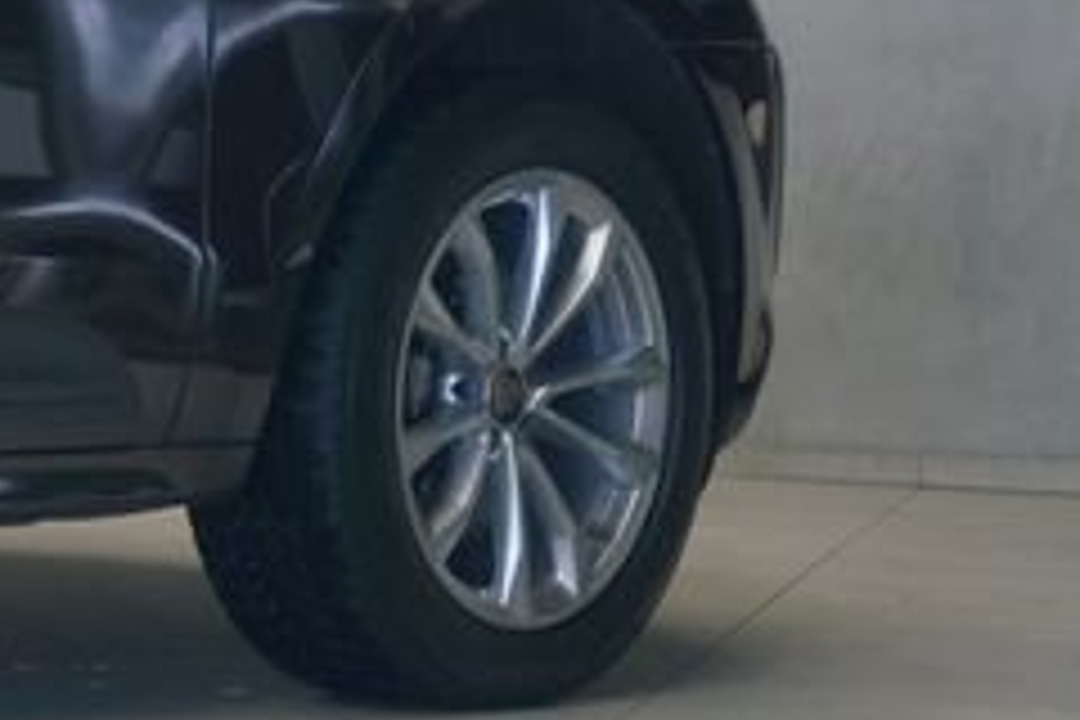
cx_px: -1170
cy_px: -97
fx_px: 6779
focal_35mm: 226
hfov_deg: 8.6
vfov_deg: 6.1
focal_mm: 53
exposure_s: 1/5
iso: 160
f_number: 8
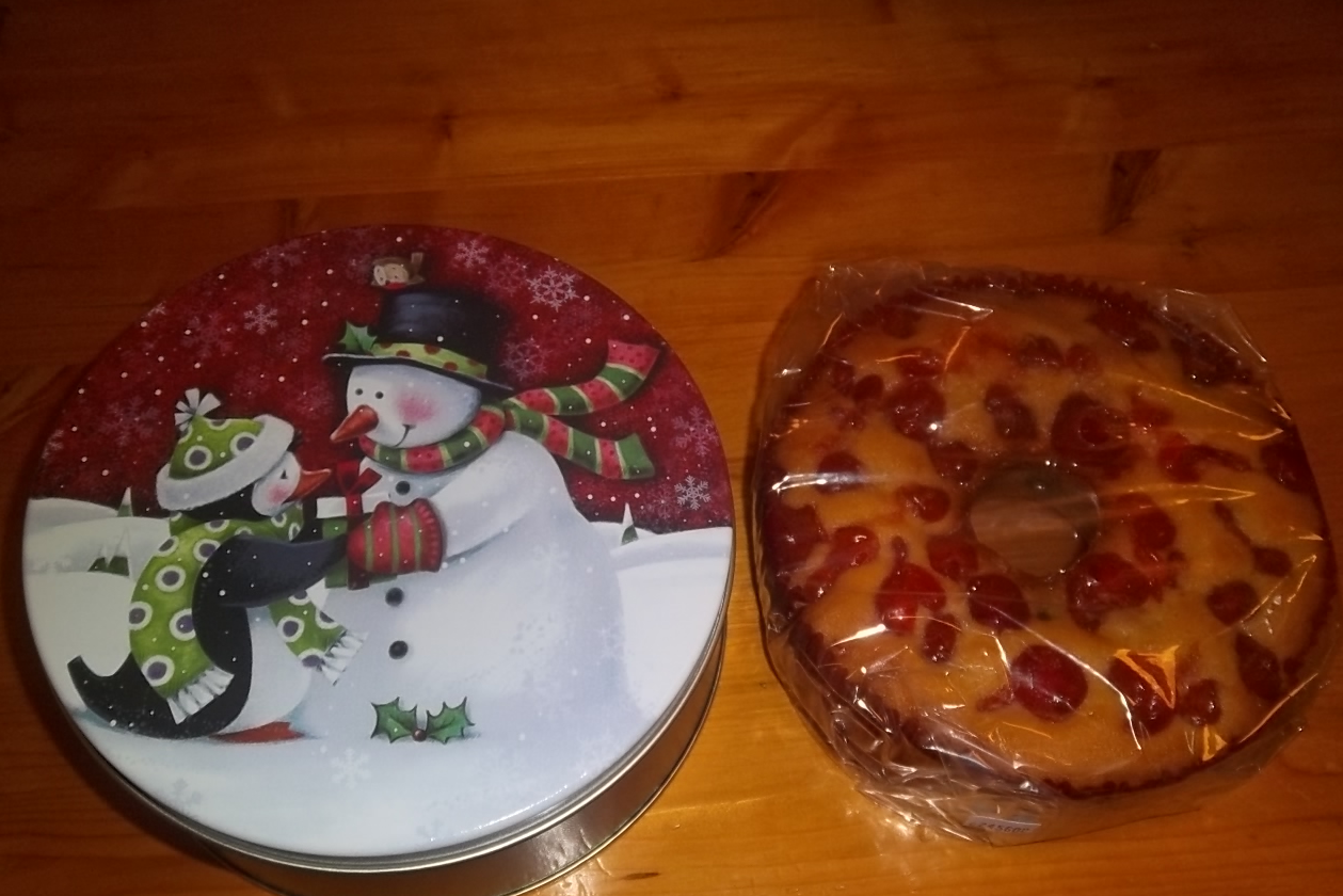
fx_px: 1381
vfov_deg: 35.9
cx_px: 670
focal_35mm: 37
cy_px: 484
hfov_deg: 51.9
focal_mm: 6.17
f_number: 3.86
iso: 160
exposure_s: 1/40
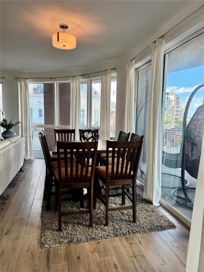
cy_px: 136
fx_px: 189
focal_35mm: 24
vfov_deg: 71.6
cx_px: 102
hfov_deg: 56.8
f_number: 1.78
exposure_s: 1/173
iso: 64
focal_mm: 6.76
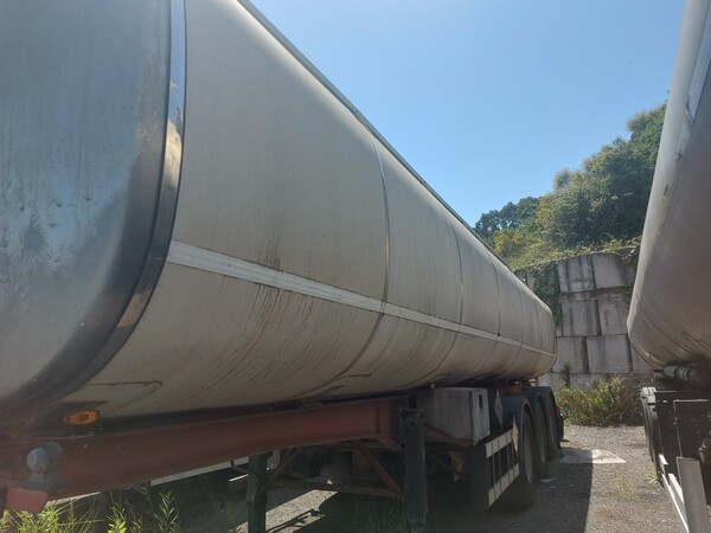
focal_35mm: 24
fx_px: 493
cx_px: 356
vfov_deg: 56.8
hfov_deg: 71.6
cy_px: 266
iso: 32
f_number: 1.8
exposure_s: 1/954
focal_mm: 5.23
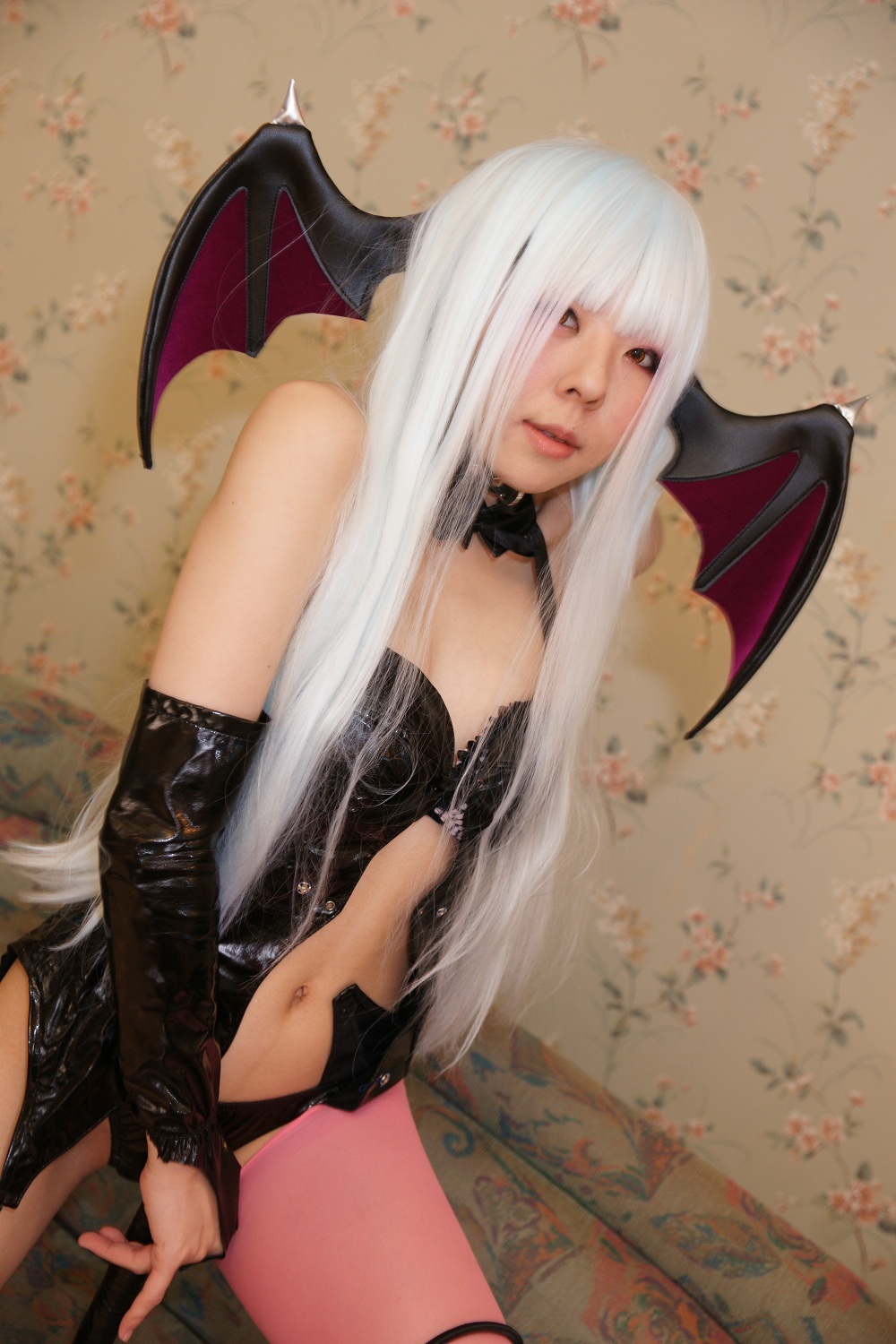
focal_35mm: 50
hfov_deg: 27.0
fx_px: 1867
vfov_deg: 39.6
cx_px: 448
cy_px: 672
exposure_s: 1/25
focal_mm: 50
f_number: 3.5
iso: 400
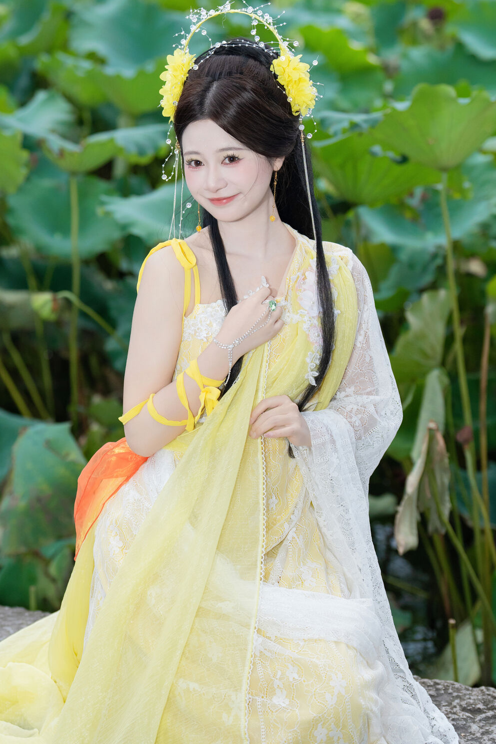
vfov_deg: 20.6
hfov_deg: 13.8
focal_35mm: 99
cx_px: 228
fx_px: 2046
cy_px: 299
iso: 2000
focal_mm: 82
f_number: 3.5
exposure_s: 1/250
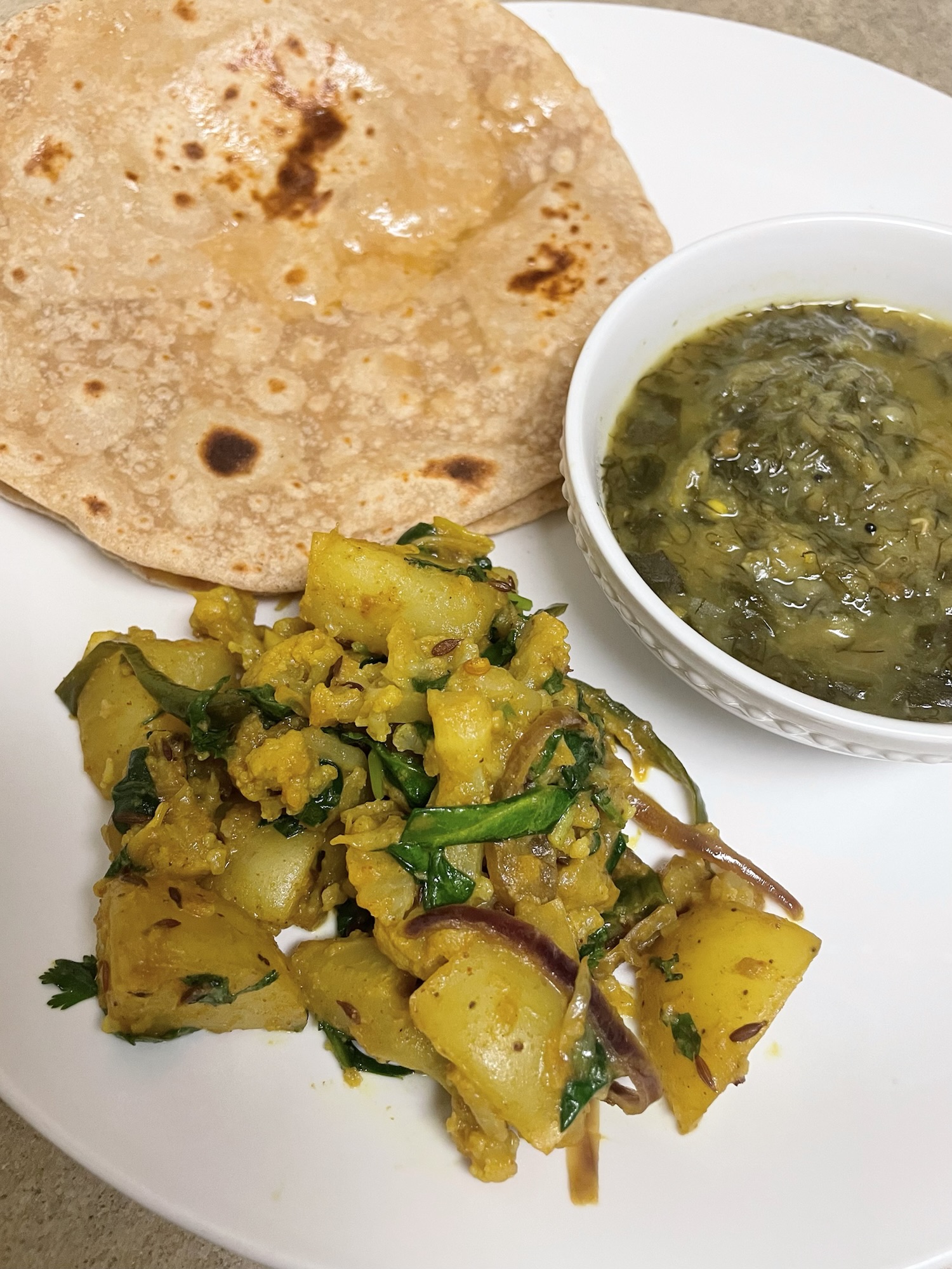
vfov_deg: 67.3
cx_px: 476
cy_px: 634
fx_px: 953
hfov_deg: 53.1
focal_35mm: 26
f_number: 1.6
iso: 250
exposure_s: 1/60
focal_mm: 4.2
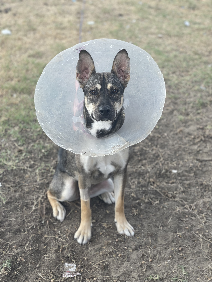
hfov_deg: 22.9
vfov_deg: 30.3
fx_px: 523
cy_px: 141
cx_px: 106
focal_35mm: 64
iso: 20
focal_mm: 7.5
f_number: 2.2
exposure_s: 1/123
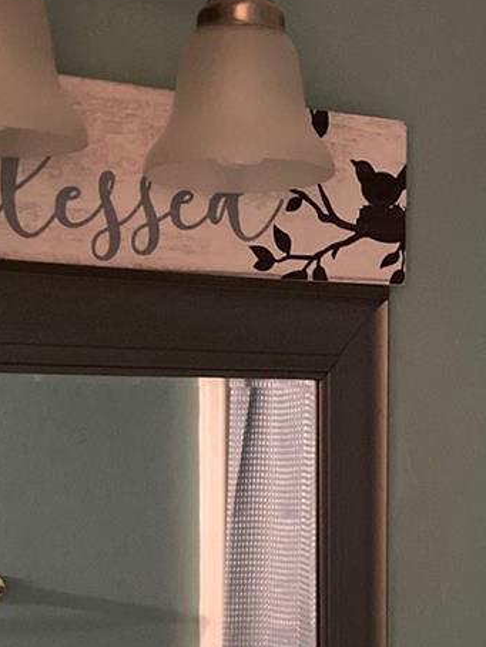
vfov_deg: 25.2
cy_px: 628
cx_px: 181
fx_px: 1384
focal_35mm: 74
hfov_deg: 19.9
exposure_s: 1/20
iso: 640
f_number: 1.8
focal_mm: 3.99
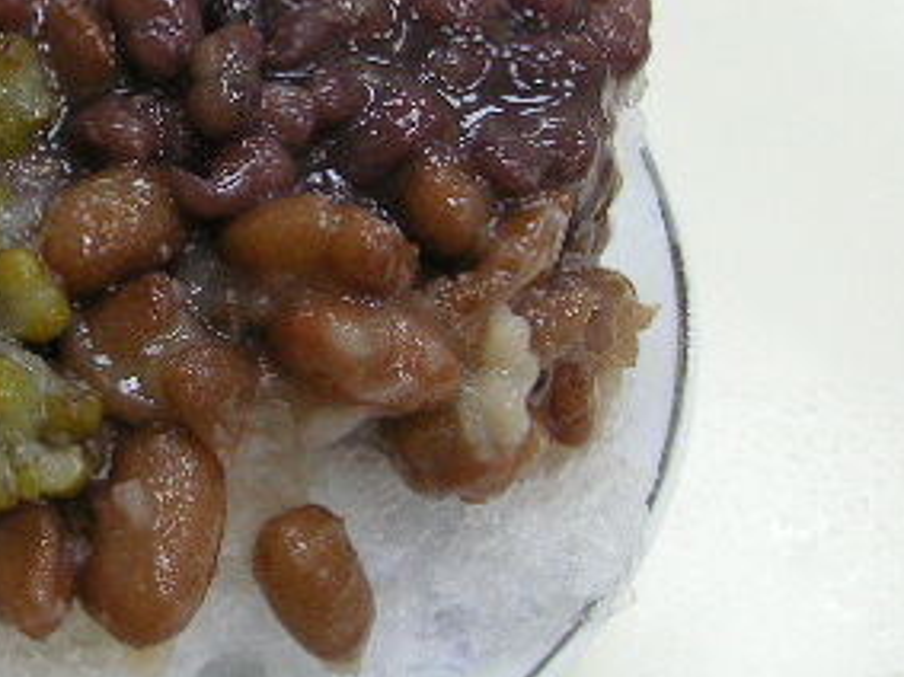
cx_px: -10
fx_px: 2219
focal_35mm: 85
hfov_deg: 22.1
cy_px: 235
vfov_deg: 17.3
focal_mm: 6.1
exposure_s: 1/45
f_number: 2.8
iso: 100
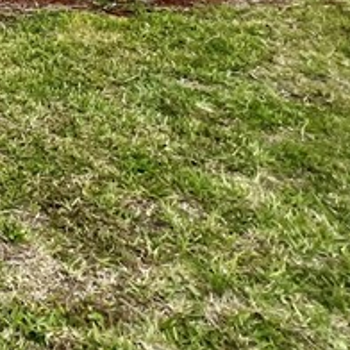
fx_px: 686
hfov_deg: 19.4
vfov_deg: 21.1
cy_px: -254
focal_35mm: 60
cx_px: -316
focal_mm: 1.57
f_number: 1.8
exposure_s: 1/1357
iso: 32
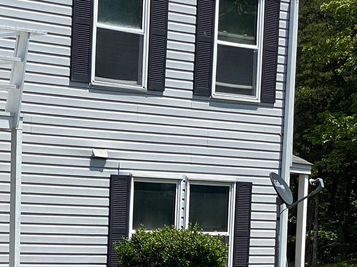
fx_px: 1650
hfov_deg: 11.8
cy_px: 386
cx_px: -165
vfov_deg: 9.1
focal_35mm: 160
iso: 20
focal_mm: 6
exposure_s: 1/1712
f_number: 2
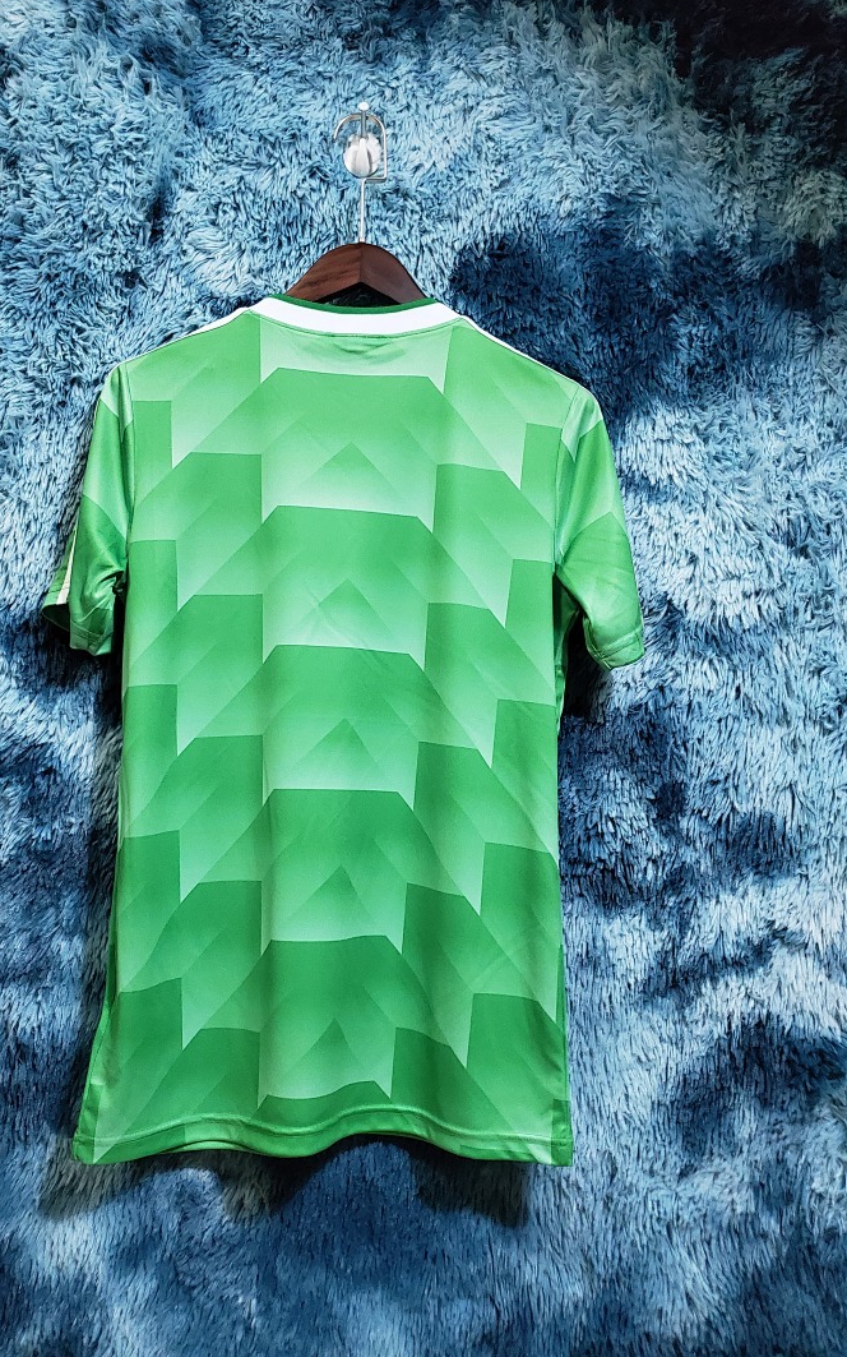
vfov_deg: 66.5
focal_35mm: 28
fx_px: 1035
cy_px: 670
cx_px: 388
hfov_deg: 44.5
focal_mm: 4.3
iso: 640
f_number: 1.5
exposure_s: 1/50
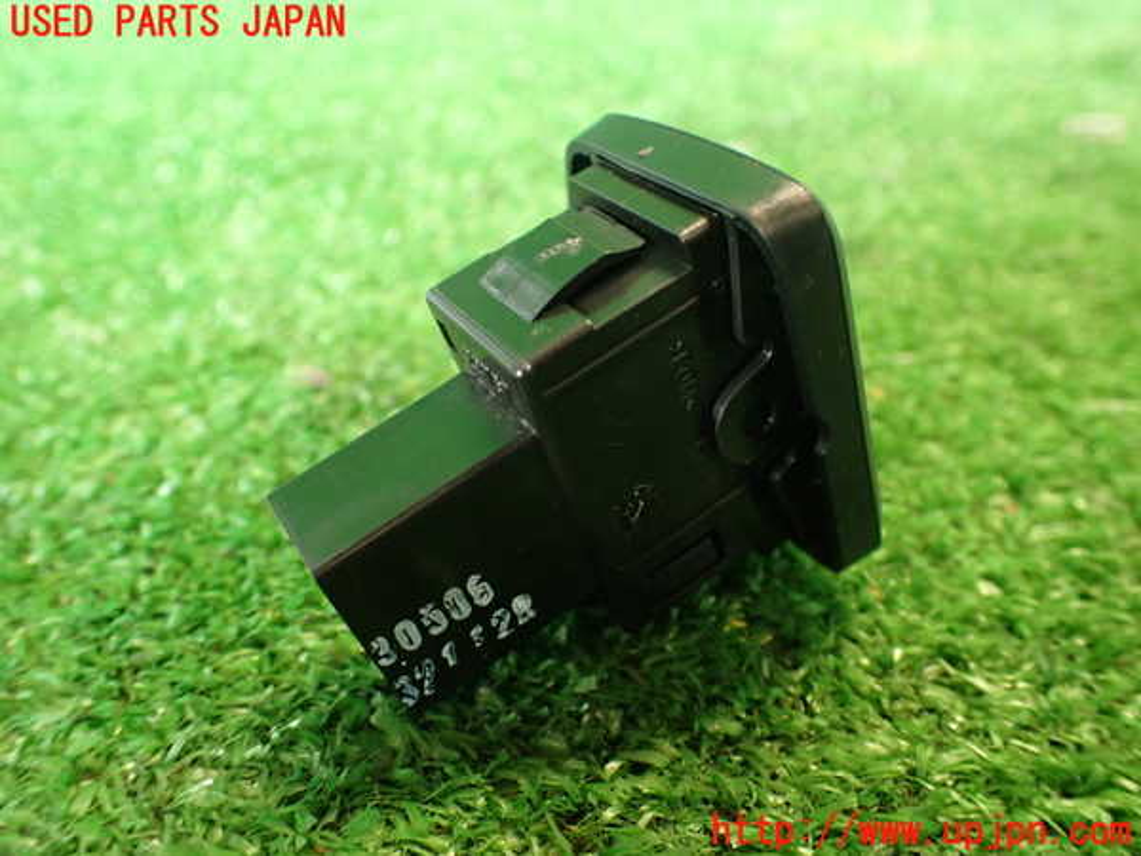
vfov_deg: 46.8
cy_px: 428
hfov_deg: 60.0
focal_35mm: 30
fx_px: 989
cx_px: 570
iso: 500
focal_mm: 5.4
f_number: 2.3
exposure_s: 1/30
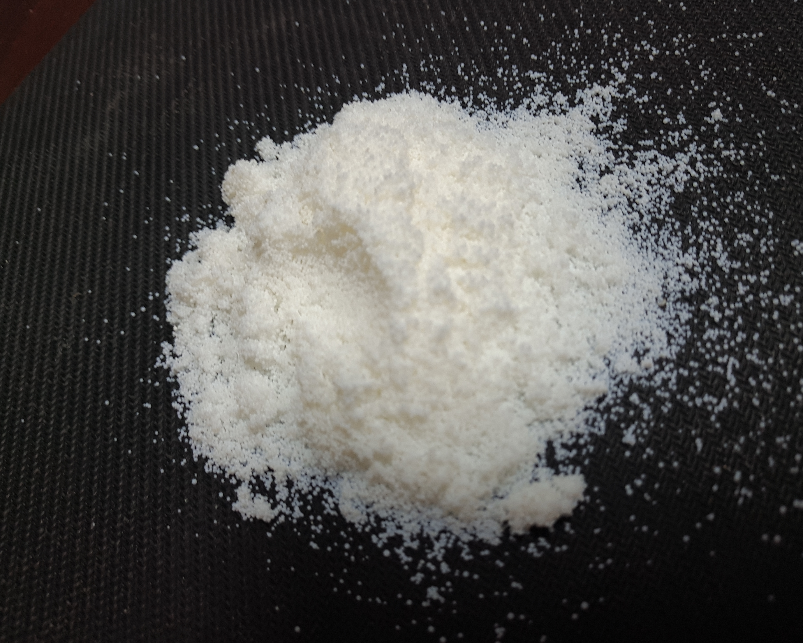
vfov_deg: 44.5
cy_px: 323
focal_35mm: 33
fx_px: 784
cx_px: 415
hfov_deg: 54.2
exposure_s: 1/33
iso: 64
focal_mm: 3.75
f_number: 2
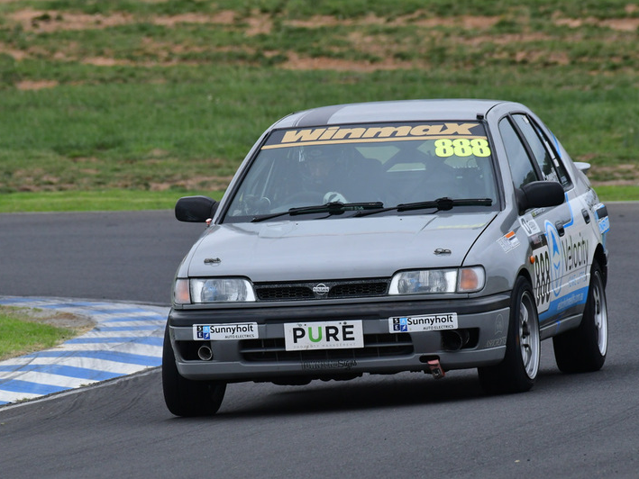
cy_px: 240
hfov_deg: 2.4
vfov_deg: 1.8
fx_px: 15029
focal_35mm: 814
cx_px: 304
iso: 1000
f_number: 11
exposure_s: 1/640
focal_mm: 500
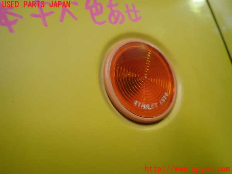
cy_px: 87
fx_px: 168
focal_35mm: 25
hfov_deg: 69.4
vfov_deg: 54.9
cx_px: 116
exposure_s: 1/60
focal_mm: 4.5
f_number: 2
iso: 200
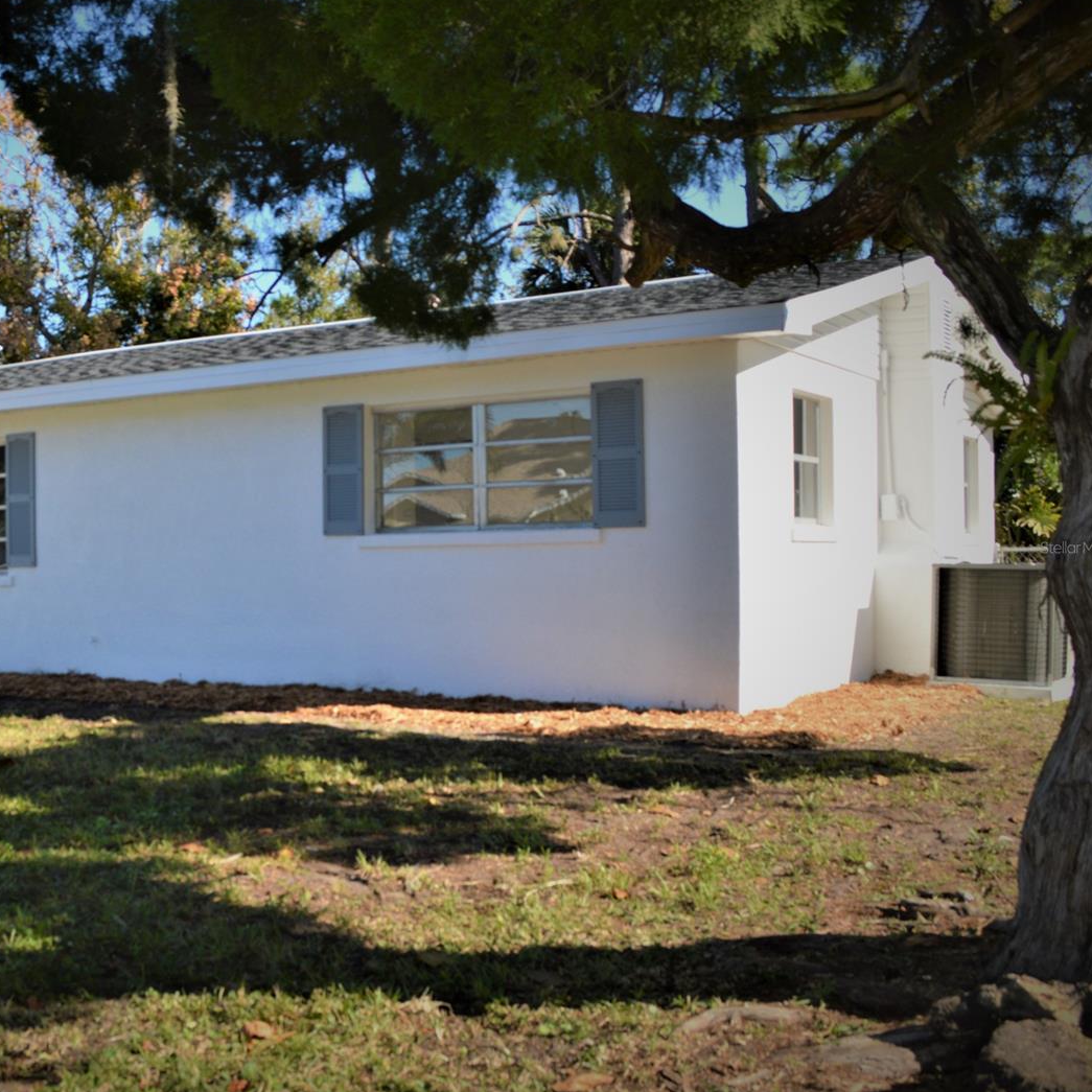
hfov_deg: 41.6
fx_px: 1392
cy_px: 547
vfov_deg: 42.8
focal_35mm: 39
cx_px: 277
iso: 100
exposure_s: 1/200
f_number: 9
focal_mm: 20
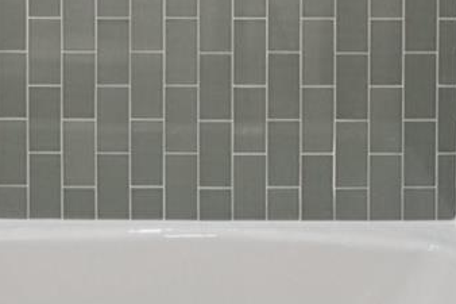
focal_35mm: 71
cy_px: -151
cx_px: 212
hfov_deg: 28.5
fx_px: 899
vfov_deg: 17.3
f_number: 8
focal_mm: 10
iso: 500
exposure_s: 1/30
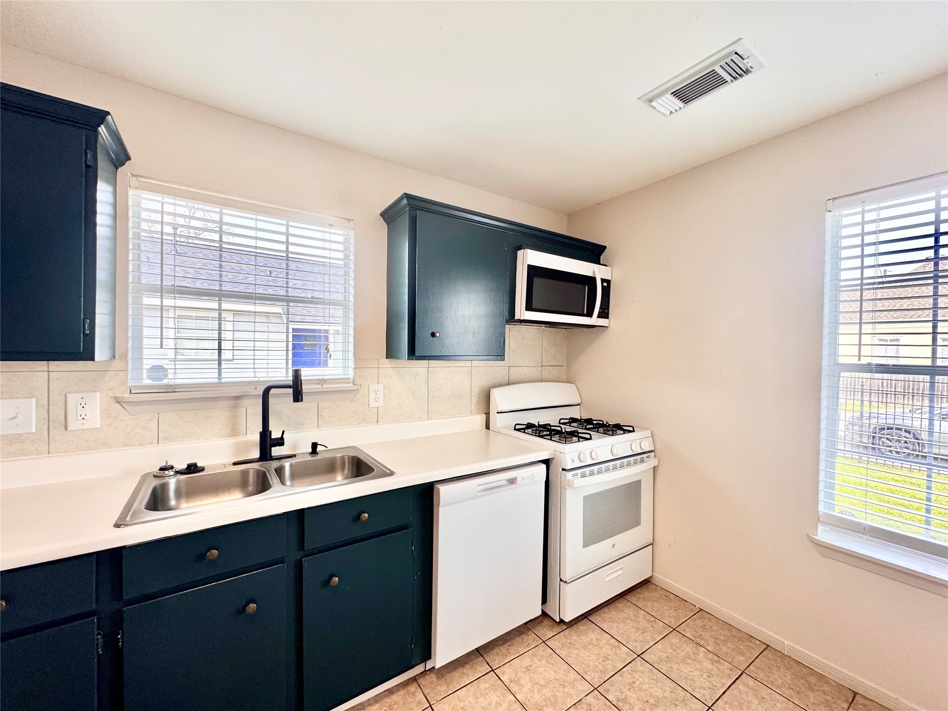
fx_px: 383
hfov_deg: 102.1
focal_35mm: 14
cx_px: 474
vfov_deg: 85.7
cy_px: 356
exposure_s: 1/120
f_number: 2.2
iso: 160
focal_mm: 2.22
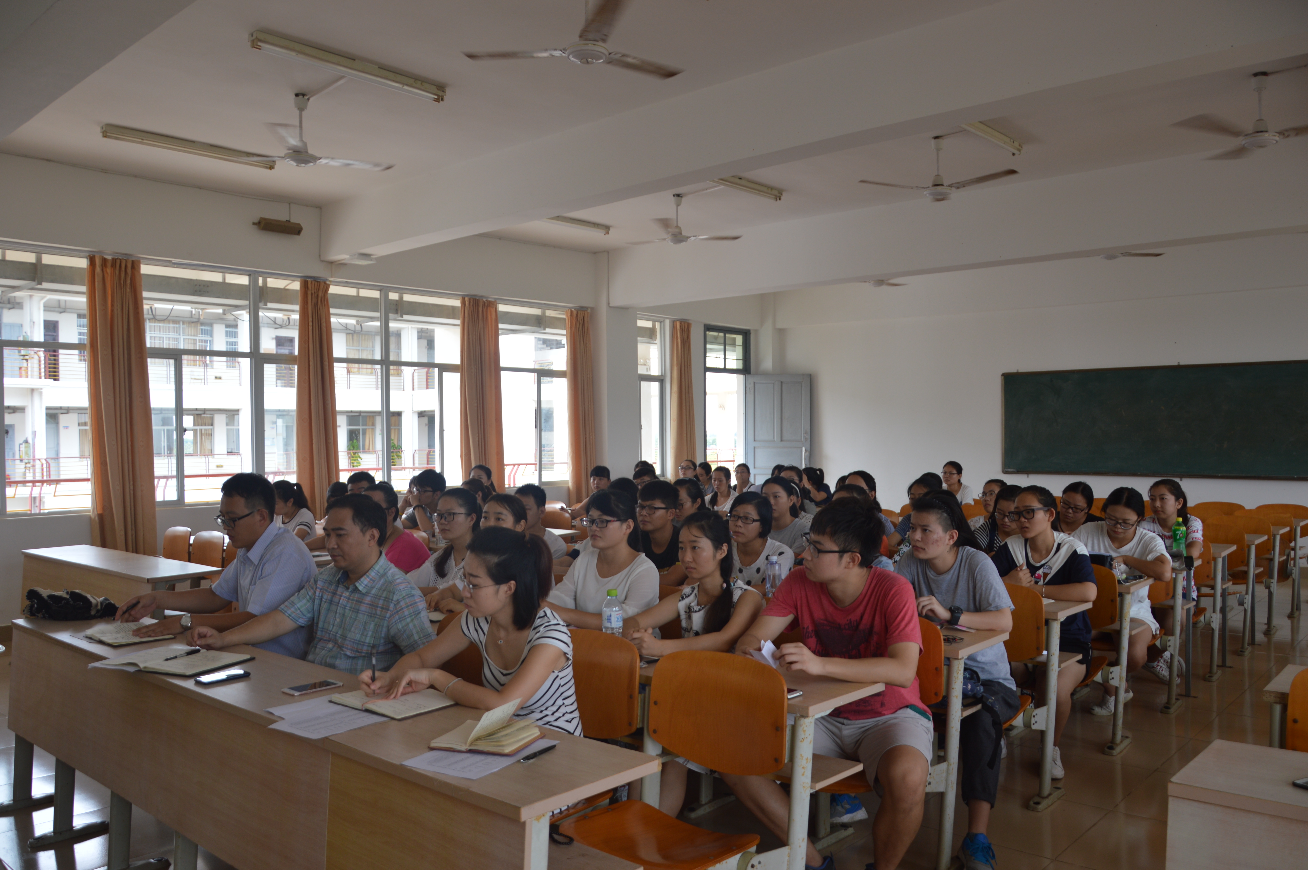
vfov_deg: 47.8
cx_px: 654
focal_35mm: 27
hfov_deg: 67.4
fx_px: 980
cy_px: 435
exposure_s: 1/60
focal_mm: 18
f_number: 4
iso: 100
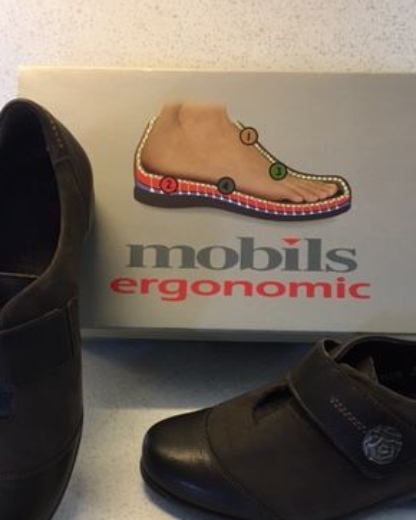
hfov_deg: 30.2
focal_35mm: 50
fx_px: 769
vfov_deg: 37.0
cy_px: 343
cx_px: 244
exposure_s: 1/33
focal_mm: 4.15
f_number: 2.2
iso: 125
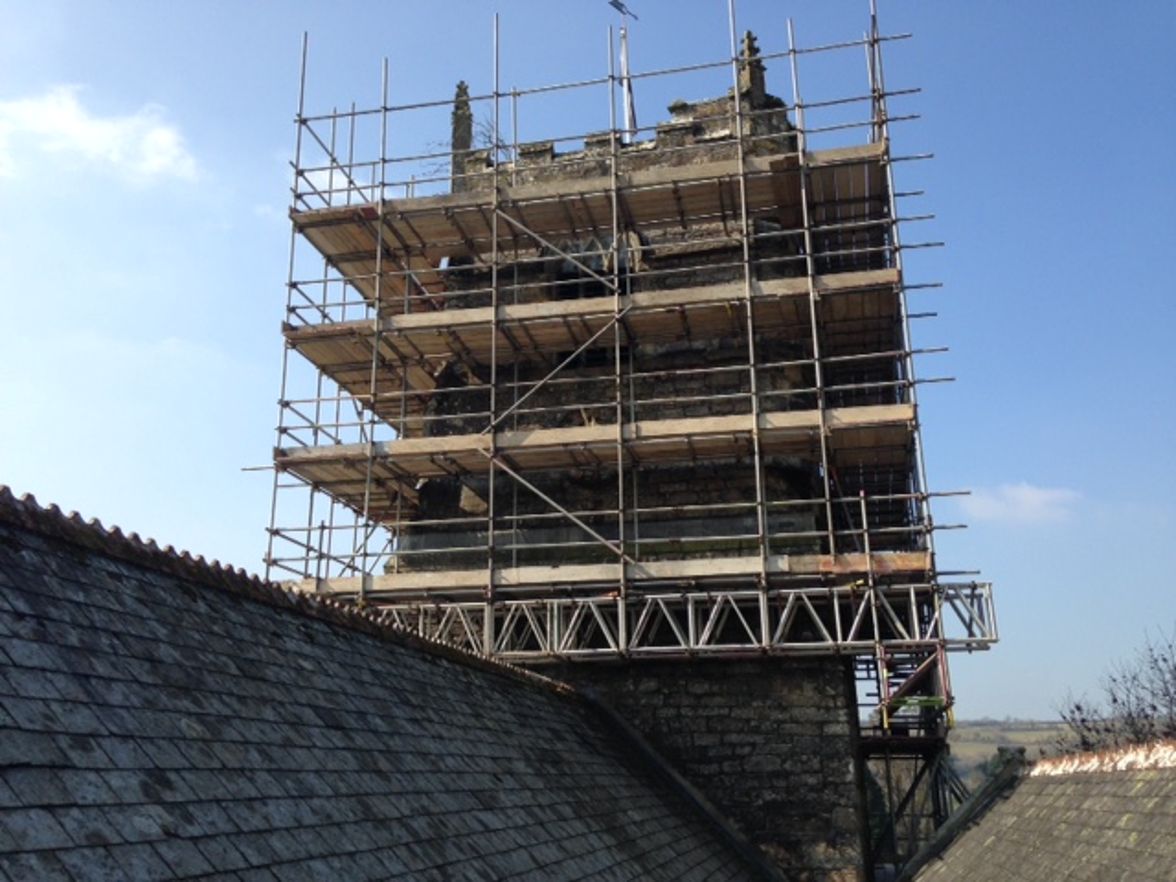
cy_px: 441
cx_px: 588
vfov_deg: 42.9
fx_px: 1121
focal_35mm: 33
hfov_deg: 55.4
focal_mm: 4.12
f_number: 2.4
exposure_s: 1/968
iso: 50
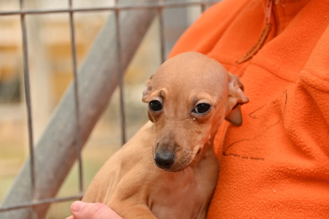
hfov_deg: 13.7
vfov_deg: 9.2
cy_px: 110
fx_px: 1371
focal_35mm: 150
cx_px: 164
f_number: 5.6
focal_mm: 100
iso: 2500
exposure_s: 1/4000
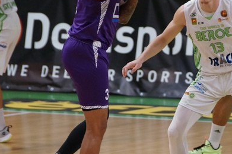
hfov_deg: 3.0
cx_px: 241
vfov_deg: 2.0
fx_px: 4456
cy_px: 39
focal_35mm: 692
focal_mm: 200
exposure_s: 1/500
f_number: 3.5
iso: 1600
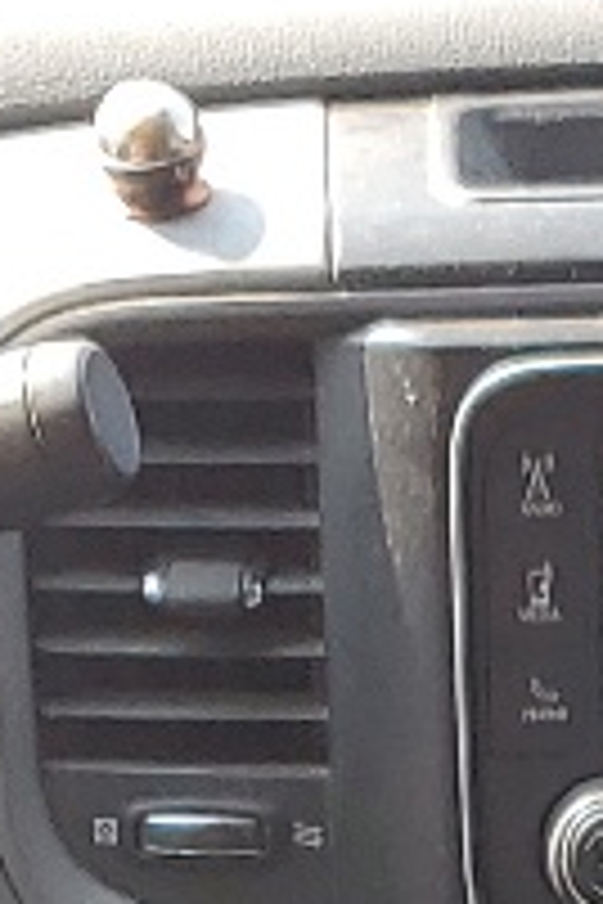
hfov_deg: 6.4
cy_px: 2280
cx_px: 652
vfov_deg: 8.6
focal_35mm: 215
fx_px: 5401
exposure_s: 1/227
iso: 50
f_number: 1.5
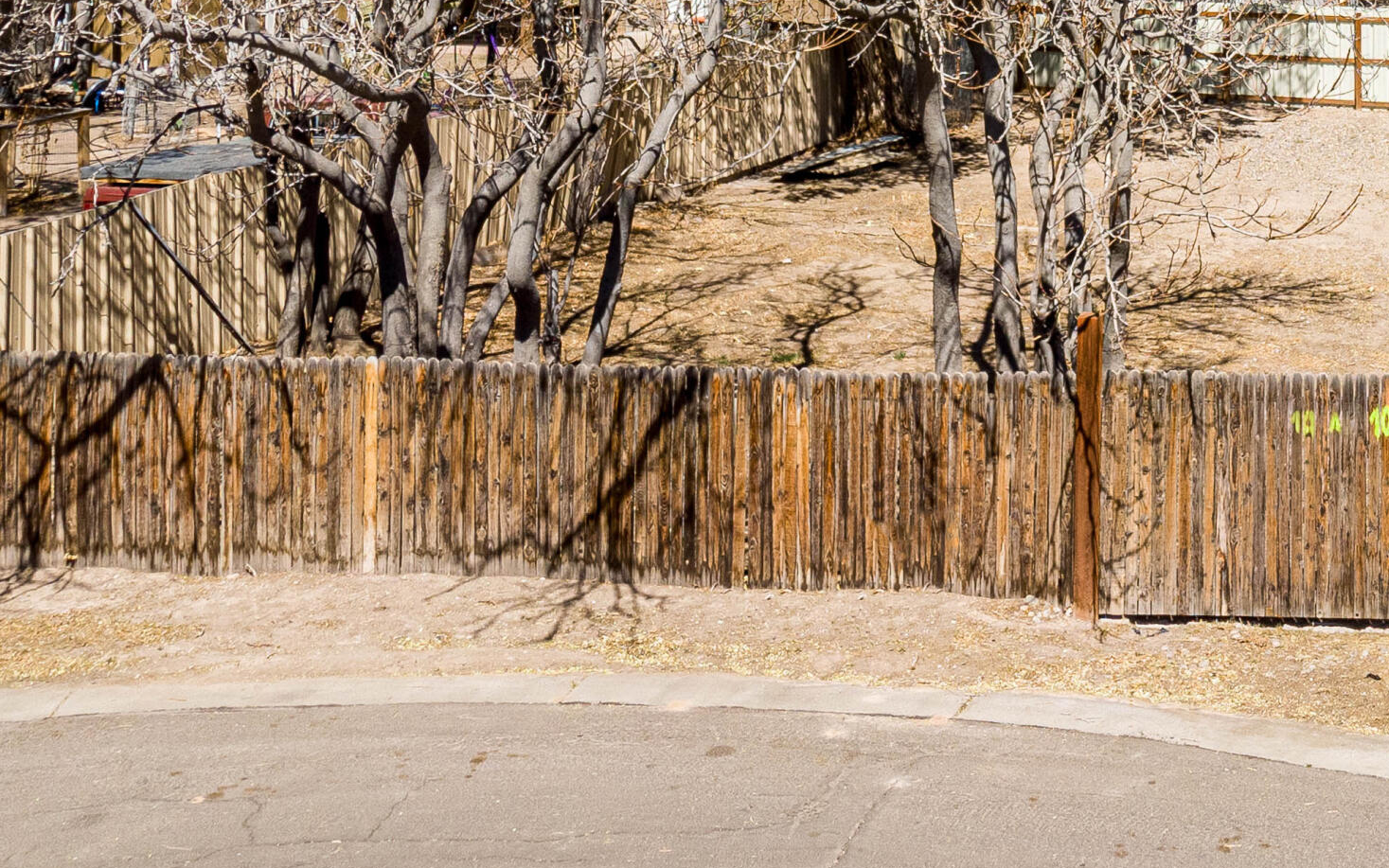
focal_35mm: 52
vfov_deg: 23.9
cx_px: 1072
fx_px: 1969
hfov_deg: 37.7
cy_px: 29
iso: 111
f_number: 2.8
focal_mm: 4.5
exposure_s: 1/2500
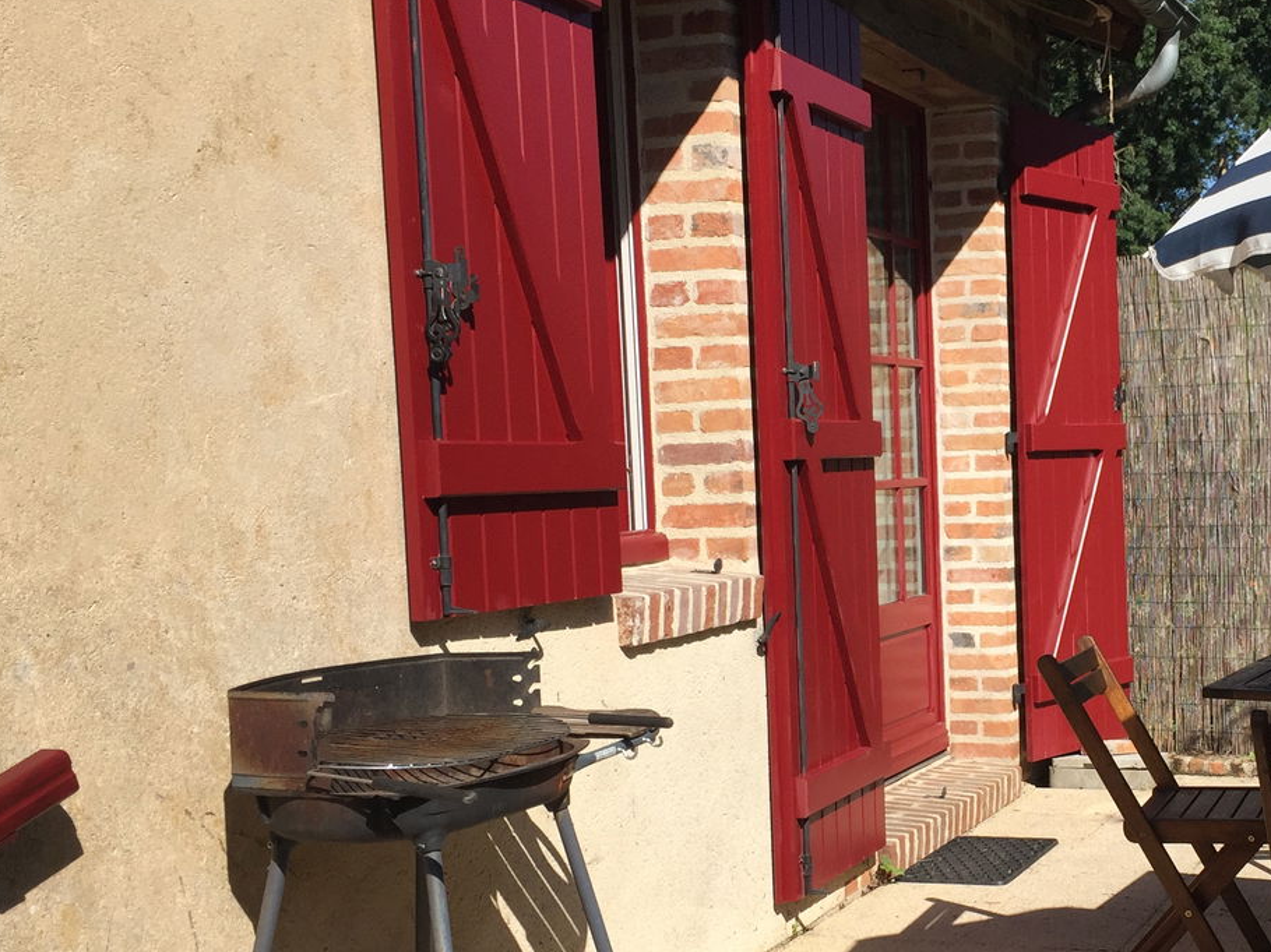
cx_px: 1021
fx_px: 1872
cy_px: 639
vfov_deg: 28.4
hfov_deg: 36.2
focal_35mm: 51
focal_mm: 4.15
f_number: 2.2
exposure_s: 1/2639
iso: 32
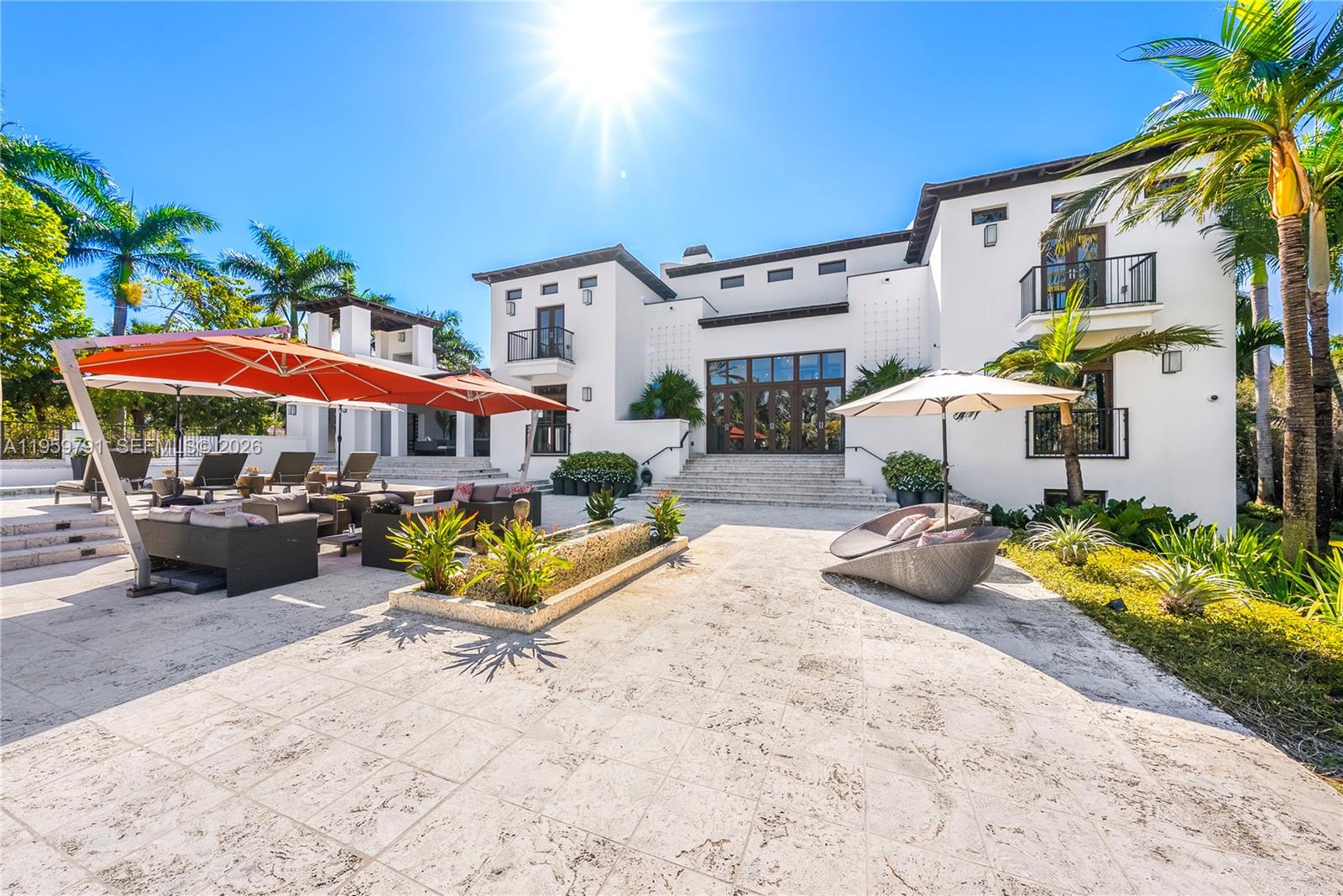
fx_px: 448
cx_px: 672
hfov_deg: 112.6
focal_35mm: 12
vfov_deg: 90.1
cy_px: 448
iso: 200
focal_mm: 12
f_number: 8
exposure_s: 1/640
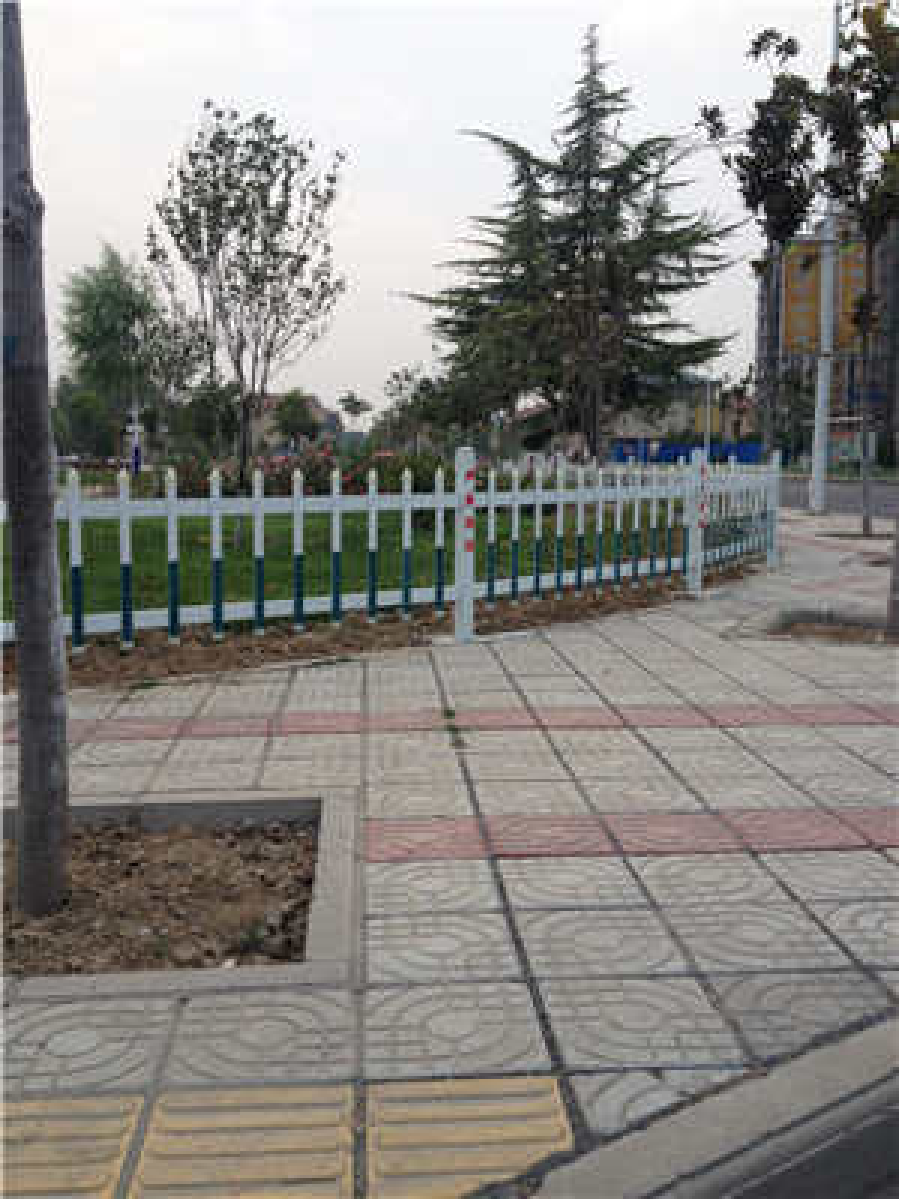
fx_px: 1212
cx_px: 450
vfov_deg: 52.6
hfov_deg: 40.7
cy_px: 600
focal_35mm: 35
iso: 50
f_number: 2.4
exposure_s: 1/128
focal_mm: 4.28
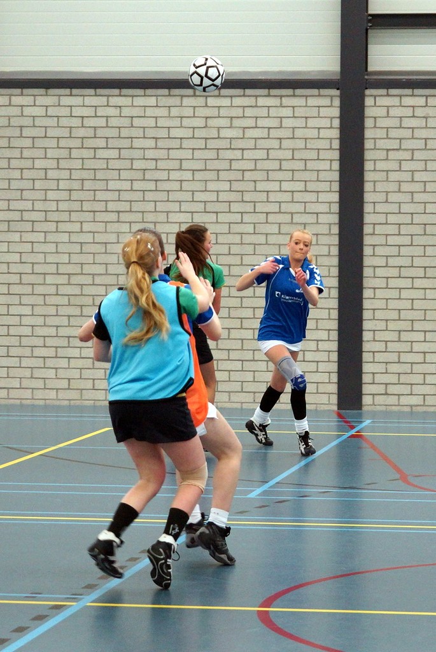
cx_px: 218
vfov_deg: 27.0
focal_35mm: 75
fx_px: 1359
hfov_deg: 18.2
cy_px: 326
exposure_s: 1/320
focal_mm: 50
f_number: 2.8
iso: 1250
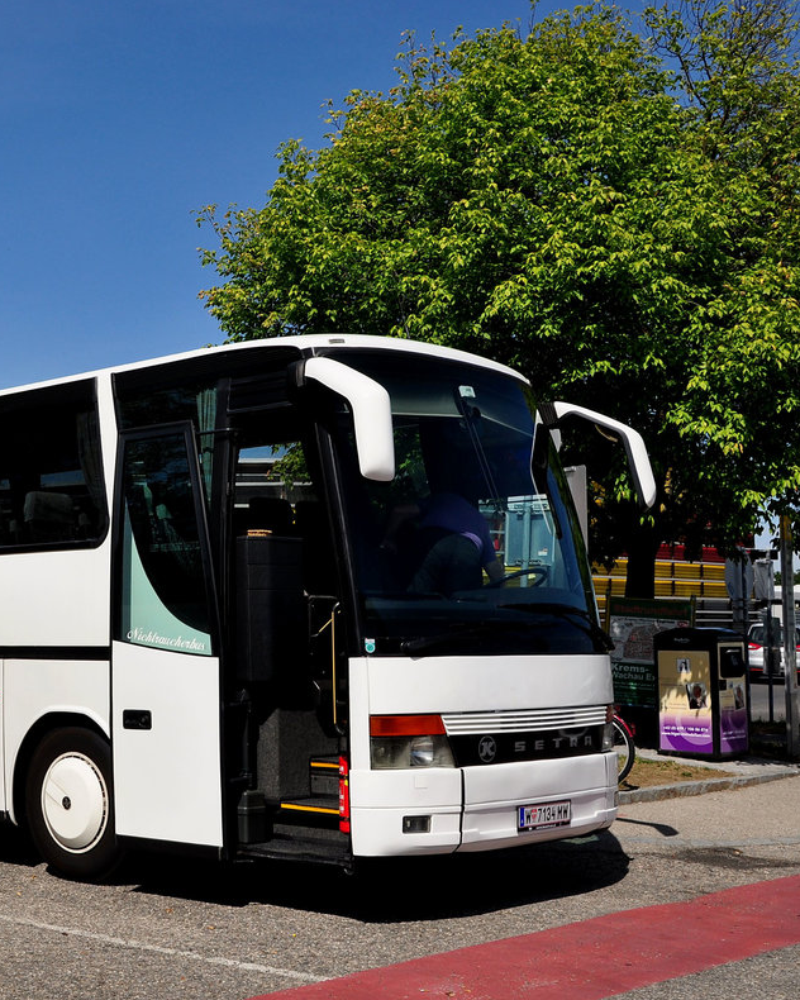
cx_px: 115
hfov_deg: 30.9
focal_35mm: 47
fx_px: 1391
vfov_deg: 39.5
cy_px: 501
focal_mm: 22
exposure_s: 1/400
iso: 200
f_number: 10
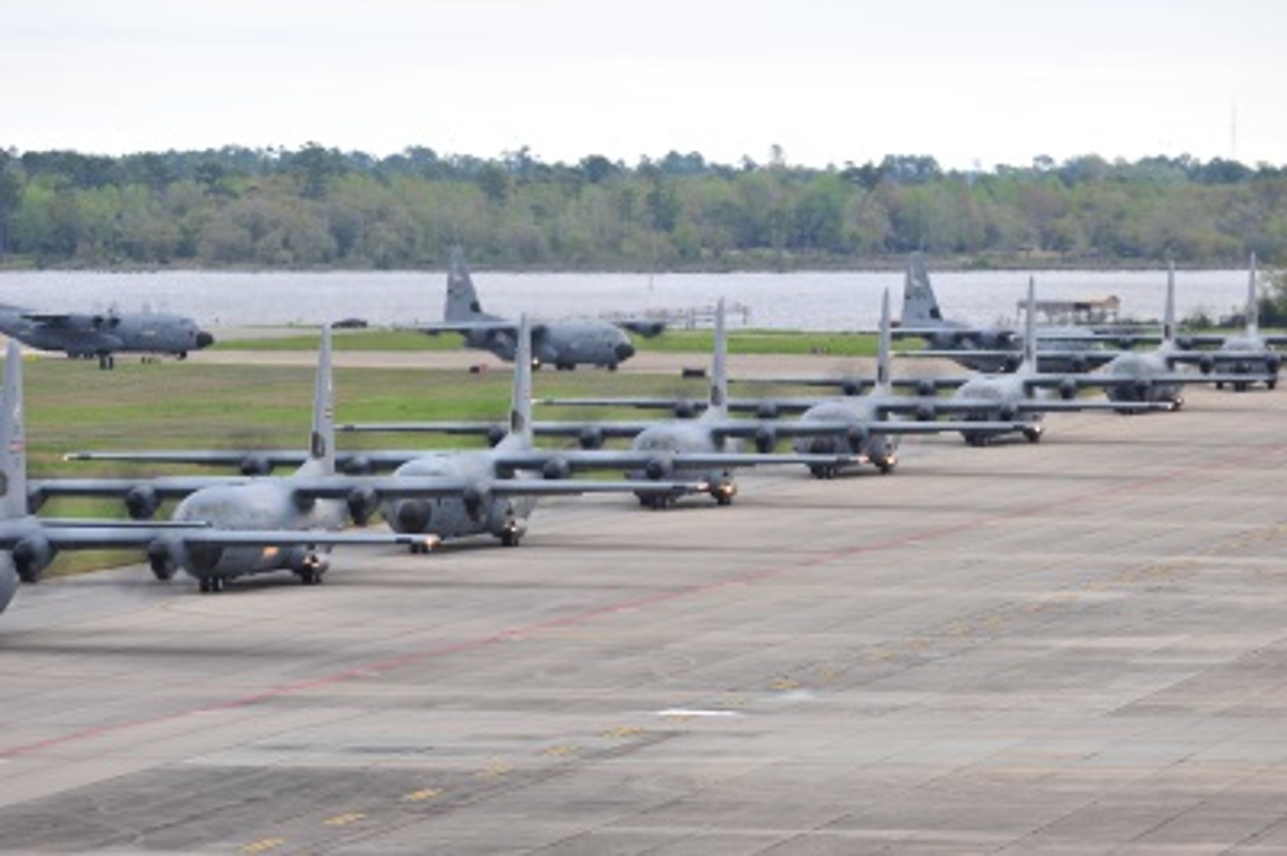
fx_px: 10716
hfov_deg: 6.9
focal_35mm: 300
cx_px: 644
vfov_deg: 4.6
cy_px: 428
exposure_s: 1/80
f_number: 9
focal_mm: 300
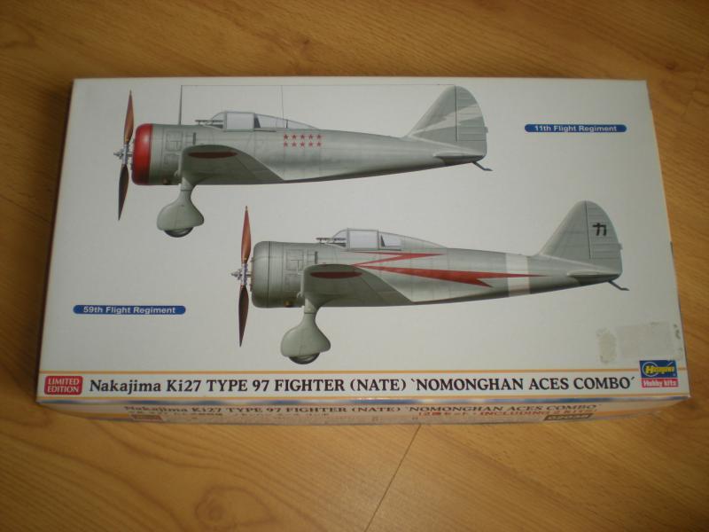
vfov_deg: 37.7
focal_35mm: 38
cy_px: 266
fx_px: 778
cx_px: 354
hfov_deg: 49.0
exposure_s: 1/61.3
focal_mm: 6.3
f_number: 3.1
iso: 64
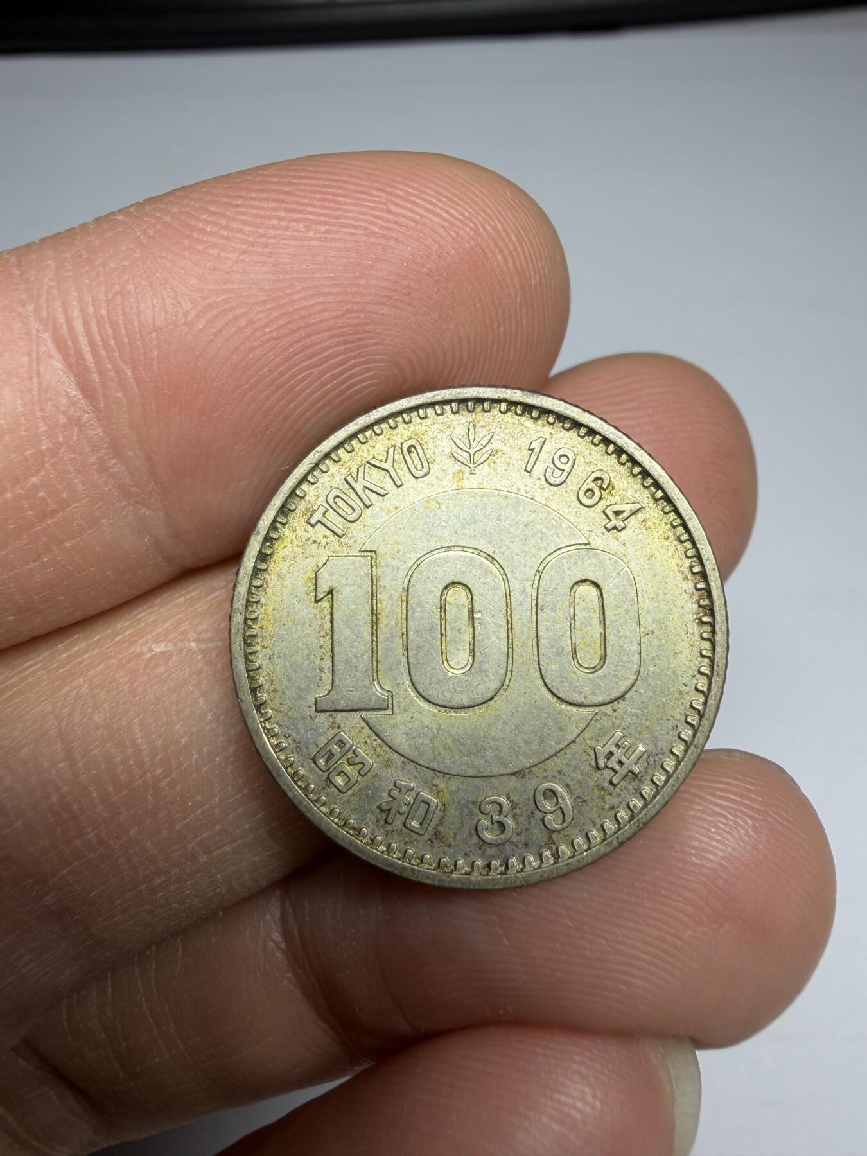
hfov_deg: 53.1
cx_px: 434
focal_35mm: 26
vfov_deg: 67.3
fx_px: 868
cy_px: 578
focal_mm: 2.22
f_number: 2.2
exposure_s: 1/139
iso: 40
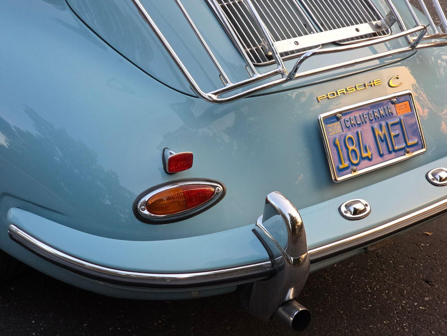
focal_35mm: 69
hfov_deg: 28.2
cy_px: 168
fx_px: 891
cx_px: 224
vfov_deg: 21.3
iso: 64
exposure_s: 1/120
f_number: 2.4
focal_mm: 7.9
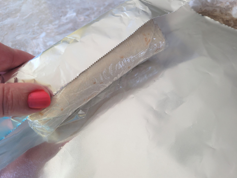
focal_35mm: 26
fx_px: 178
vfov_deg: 53.1
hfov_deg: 67.3
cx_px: 118
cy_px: 89
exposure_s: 1/120
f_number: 1.8
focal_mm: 5.4
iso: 80
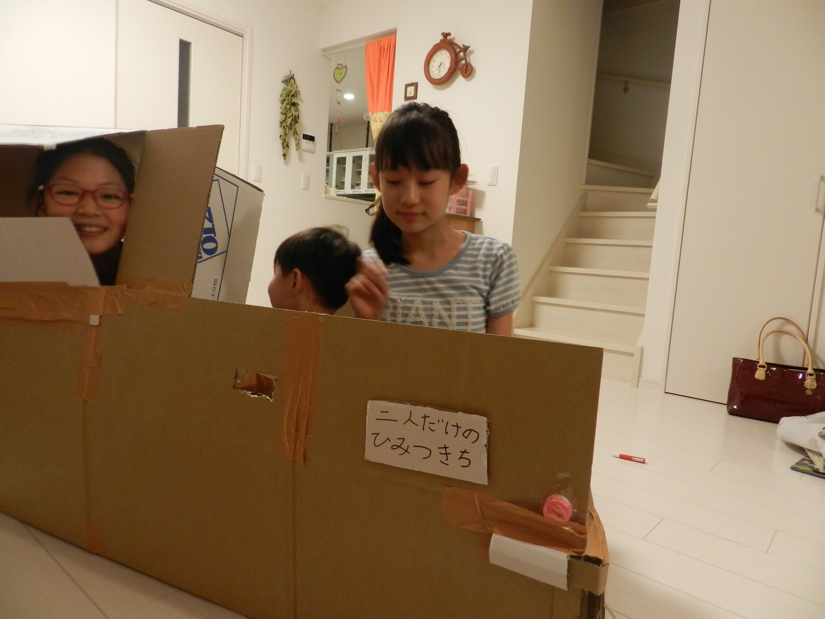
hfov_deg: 73.9
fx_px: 548
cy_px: 310
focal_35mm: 23
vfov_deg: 58.9
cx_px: 412
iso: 400
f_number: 3.4
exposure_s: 1/15
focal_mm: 4
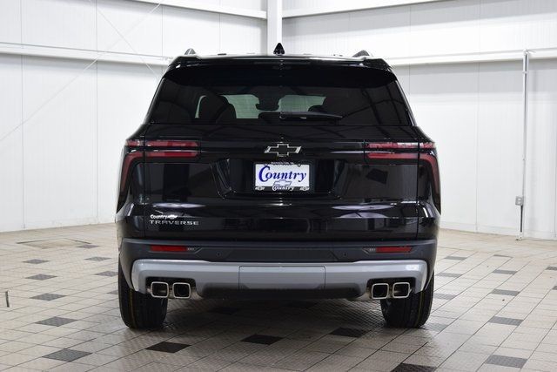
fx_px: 836
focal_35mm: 54
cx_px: 278
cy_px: 186
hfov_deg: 36.9
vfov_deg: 25.1
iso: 640
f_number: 6.3
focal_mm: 36
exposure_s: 1/15
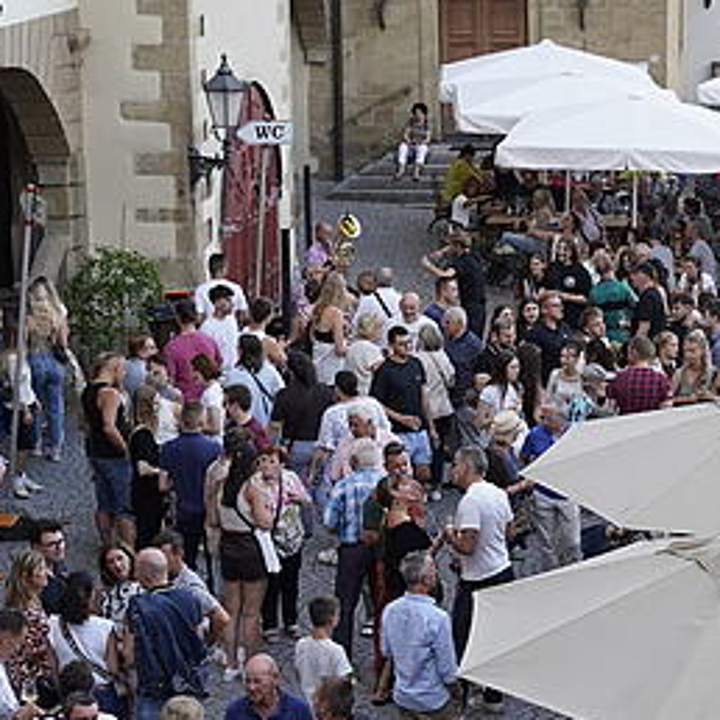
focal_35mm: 108
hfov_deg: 16.0
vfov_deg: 16.0
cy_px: 618
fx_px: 2541
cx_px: 618
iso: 500
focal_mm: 35
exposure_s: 1/160
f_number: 4
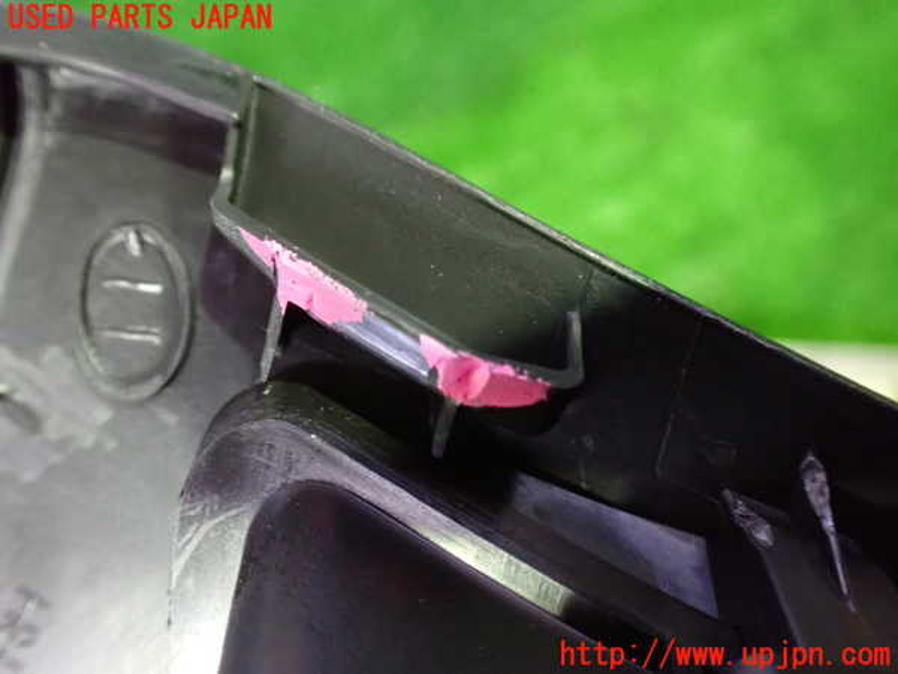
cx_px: 449
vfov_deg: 46.8
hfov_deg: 60.0
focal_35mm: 30
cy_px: 337
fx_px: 778
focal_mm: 5.4
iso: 1250
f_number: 2.3
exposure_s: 1/30
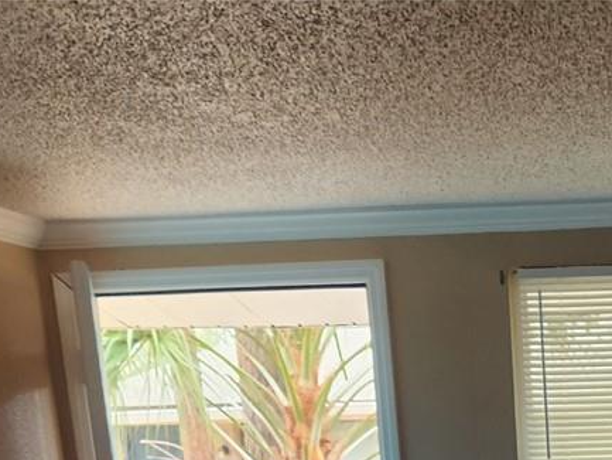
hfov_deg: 21.9
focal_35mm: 85
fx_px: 1503
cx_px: 659
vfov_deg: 14.9
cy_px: 848
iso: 160
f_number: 1.8
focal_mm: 5.4
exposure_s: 1/180
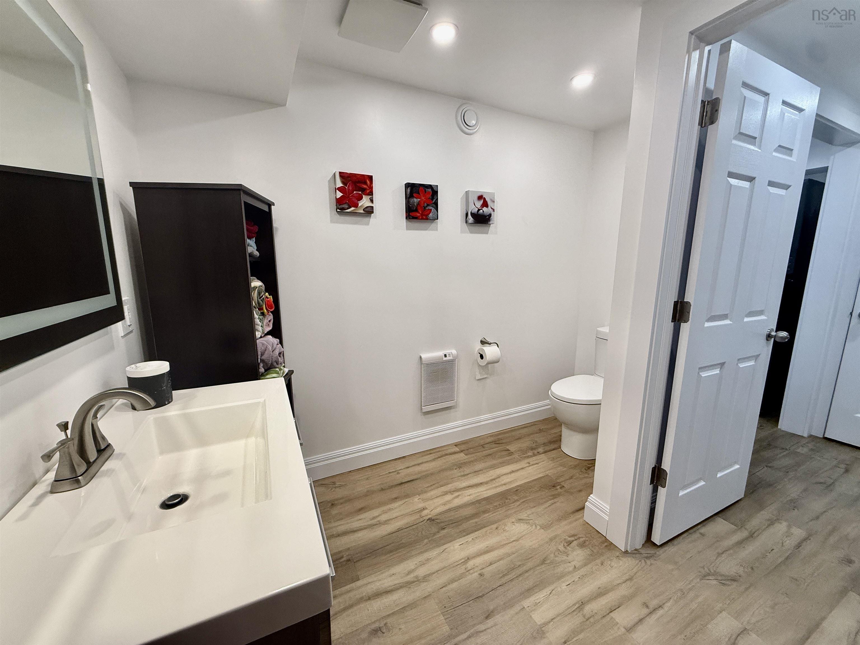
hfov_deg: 102.1
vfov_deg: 85.7
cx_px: 430
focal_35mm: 14
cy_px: 322
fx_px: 348
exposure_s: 1/120
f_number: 2.2
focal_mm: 2.22
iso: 125
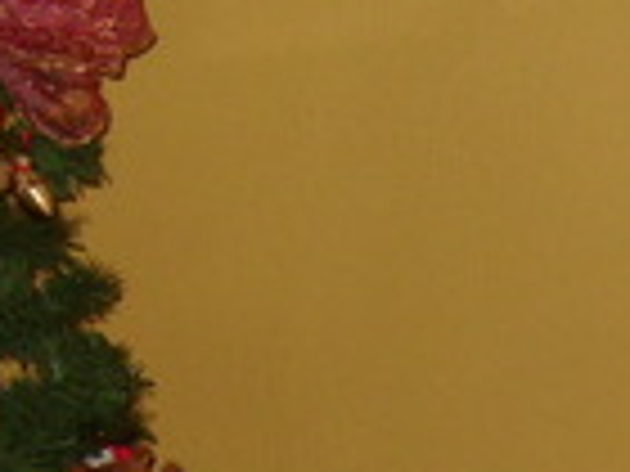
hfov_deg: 8.5
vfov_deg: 6.4
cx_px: 896
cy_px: 899
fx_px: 4150
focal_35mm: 228
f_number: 3.7
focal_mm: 8.3
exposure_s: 1/45
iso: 100
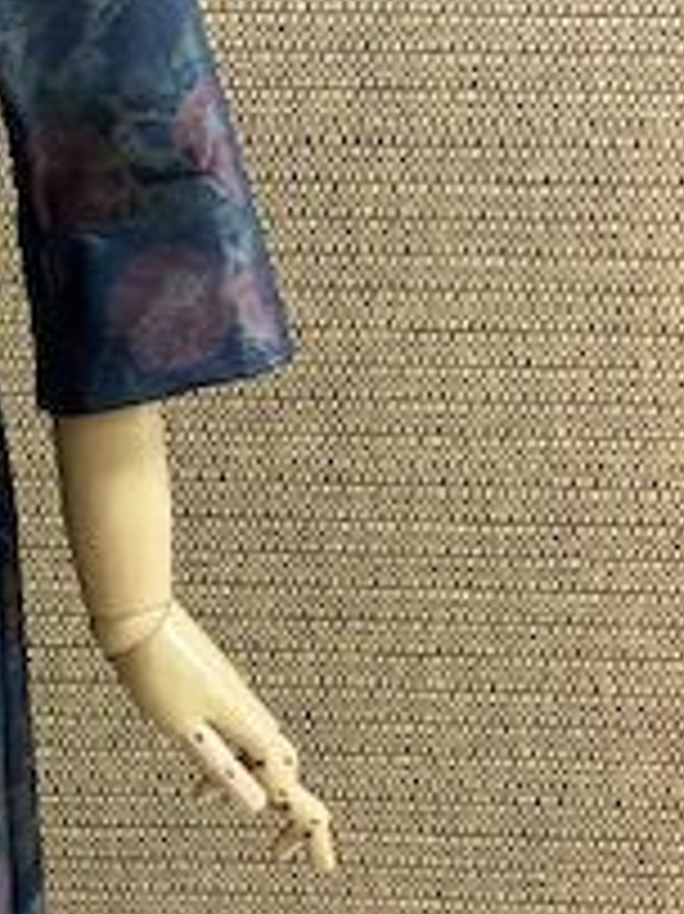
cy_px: 491
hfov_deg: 16.7
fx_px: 2163
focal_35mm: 82
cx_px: -261
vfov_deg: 23.8
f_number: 1.8
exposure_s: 1/33
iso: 400
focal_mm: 4.25
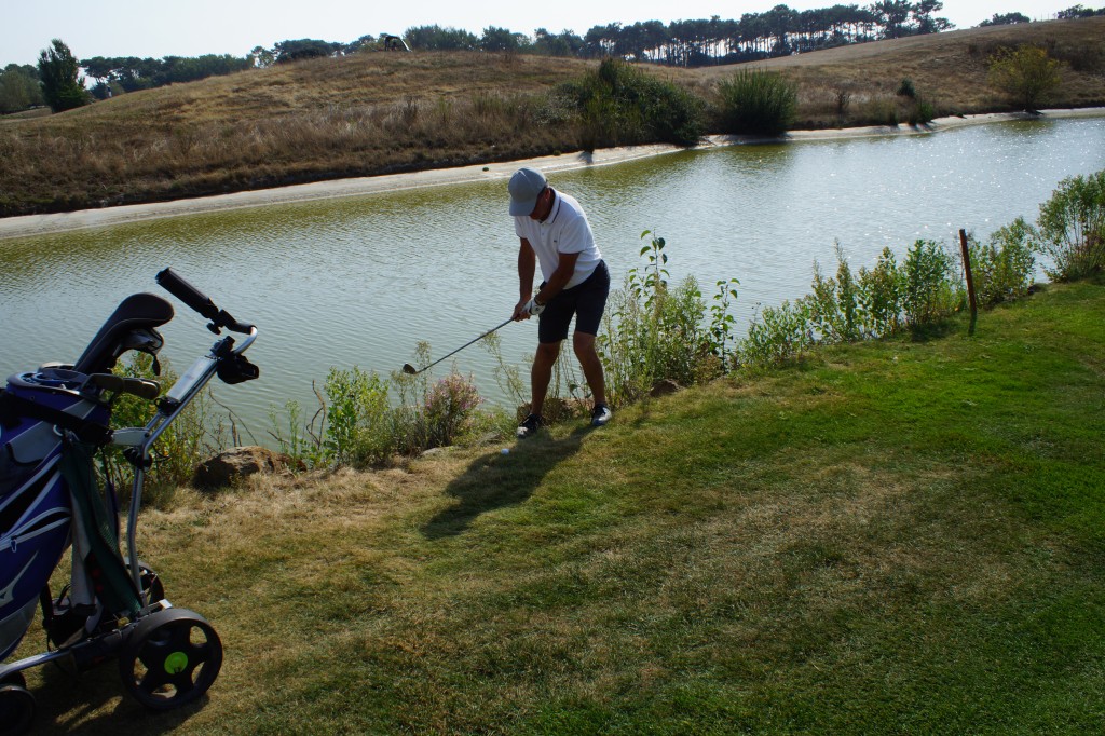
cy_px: 368
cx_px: 552
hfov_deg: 61.9
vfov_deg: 43.6
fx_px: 920
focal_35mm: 30
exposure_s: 1/125
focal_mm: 20
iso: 100
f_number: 13
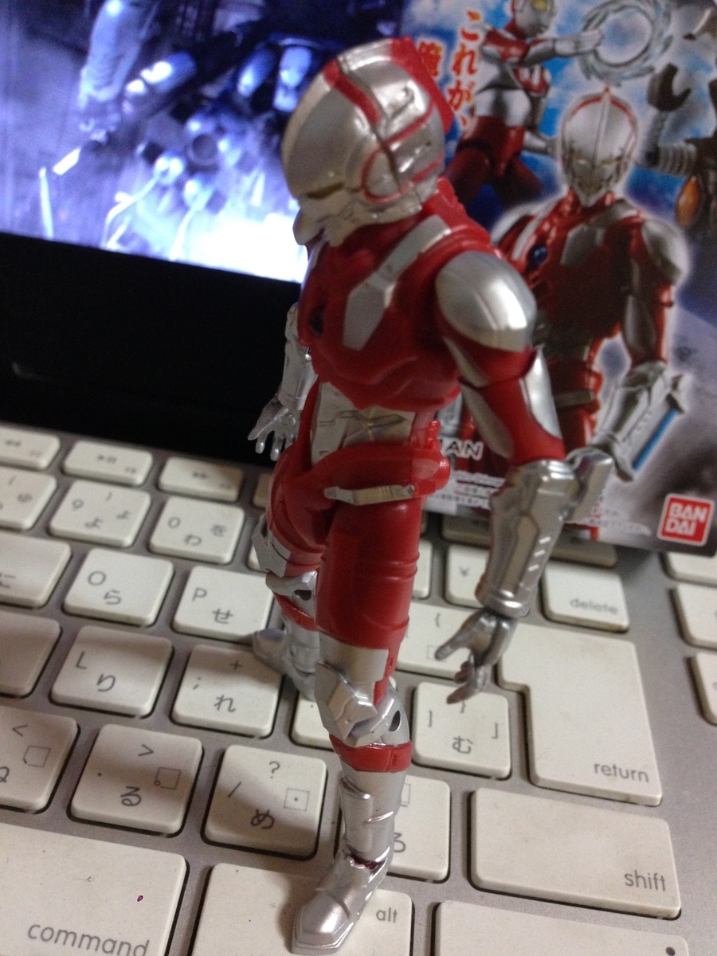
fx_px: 911
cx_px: 358
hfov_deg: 42.9
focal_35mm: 33
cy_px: 478
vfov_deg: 55.4
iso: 320
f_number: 2.4
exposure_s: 1/20
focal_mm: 4.12
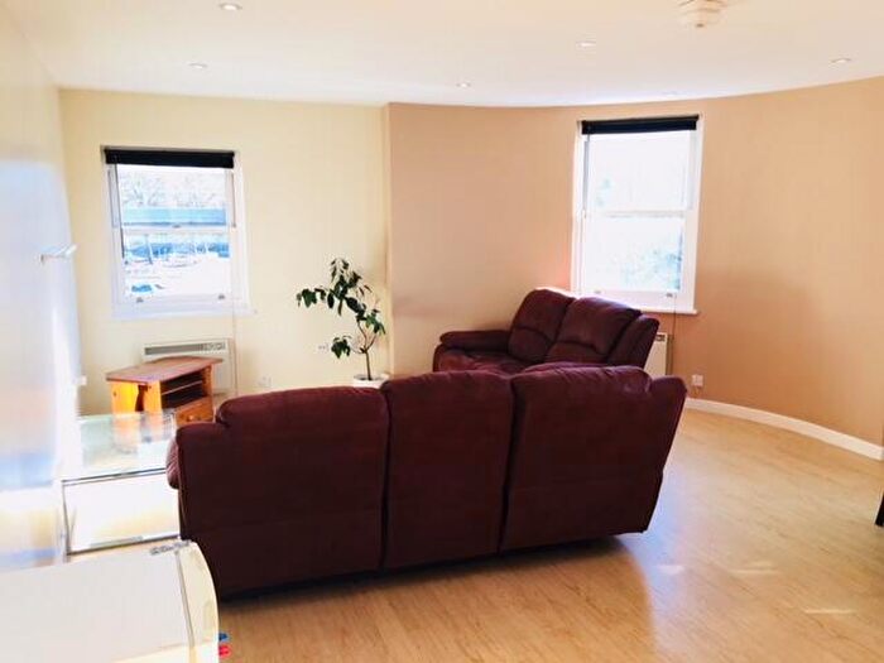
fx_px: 741
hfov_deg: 61.7
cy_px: 332
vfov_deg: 48.2
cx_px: 442
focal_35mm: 29
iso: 32
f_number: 2.2
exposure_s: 1/50
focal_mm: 4.15
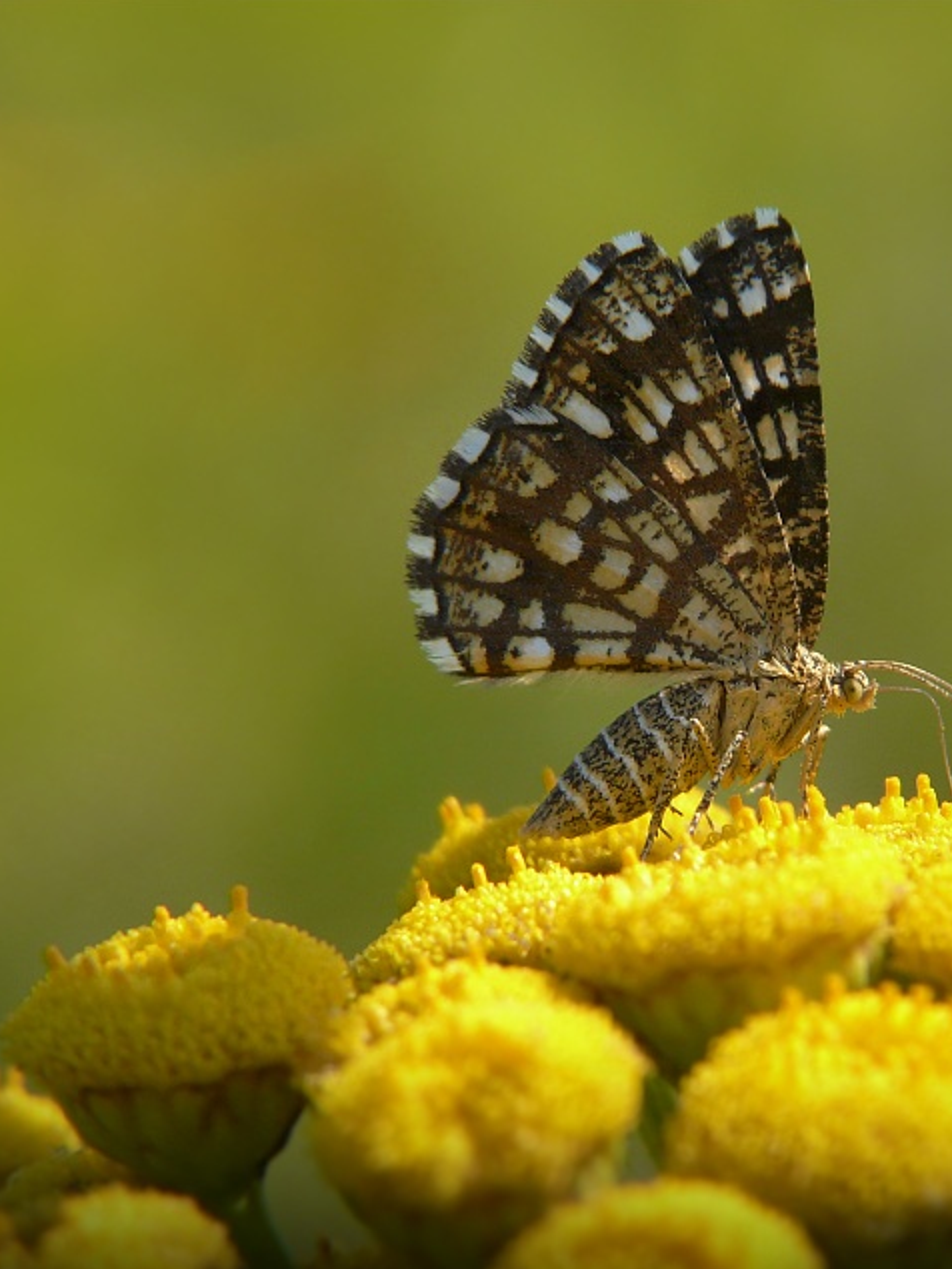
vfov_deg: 11.4
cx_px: 832
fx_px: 6339
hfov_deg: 8.6
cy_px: 636
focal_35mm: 173
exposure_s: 1/640
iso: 100
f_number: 3.6
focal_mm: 21.1
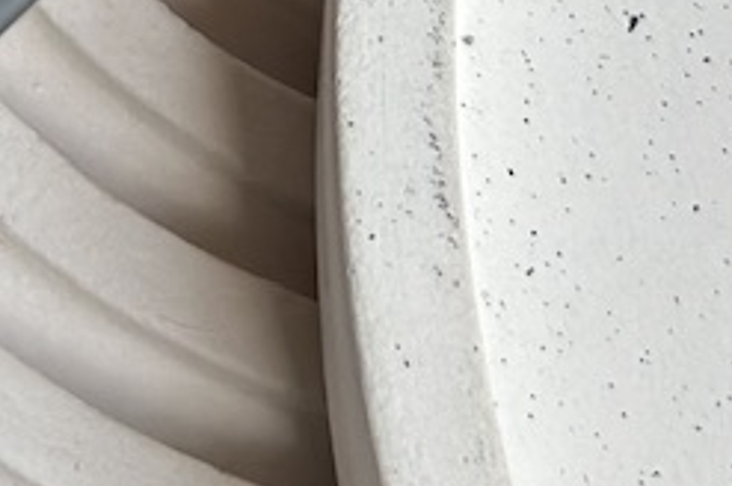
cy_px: -939
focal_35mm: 259
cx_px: -47
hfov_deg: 7.9
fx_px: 5259
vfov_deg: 5.0
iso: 80
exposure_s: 1/980
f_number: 1.78
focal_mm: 6.86
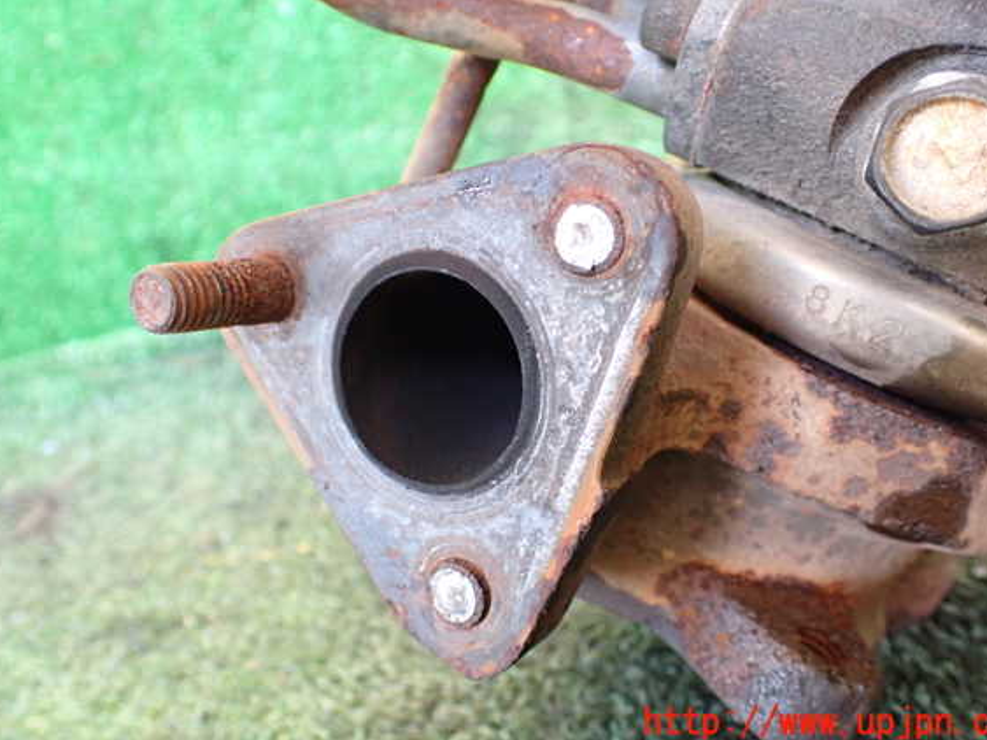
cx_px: 514
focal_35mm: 32
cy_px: 351
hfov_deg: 56.8
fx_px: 912
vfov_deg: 44.1
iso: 800
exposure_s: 1/40
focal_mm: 5.4
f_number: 2.3
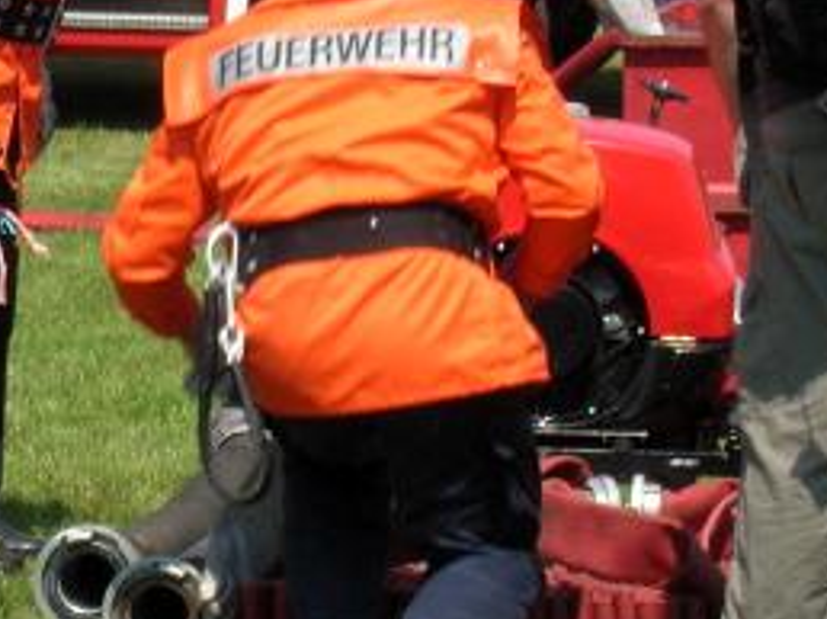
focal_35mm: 253
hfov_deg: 7.8
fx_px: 6039
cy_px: 64
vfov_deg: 5.9
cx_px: 29
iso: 50
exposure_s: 1/126
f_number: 8.2
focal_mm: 17.1
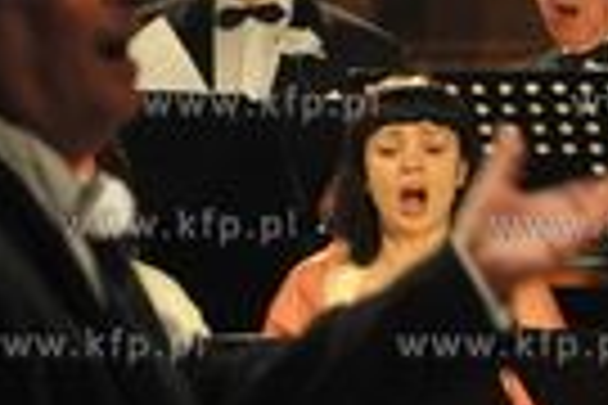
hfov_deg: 6.3
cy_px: 162
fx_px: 5488
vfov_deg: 4.2
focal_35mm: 325
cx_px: 419
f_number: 5
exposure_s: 1/125
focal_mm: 110
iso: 3200
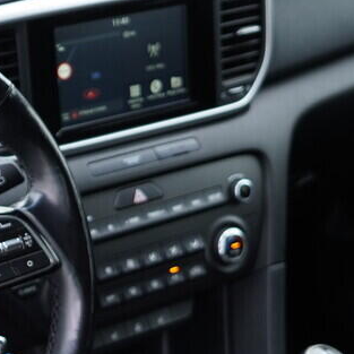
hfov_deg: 17.0
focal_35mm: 100
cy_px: 310
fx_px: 1157
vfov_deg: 17.2
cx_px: 5
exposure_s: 1/40
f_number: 2.8
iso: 250
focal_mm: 24
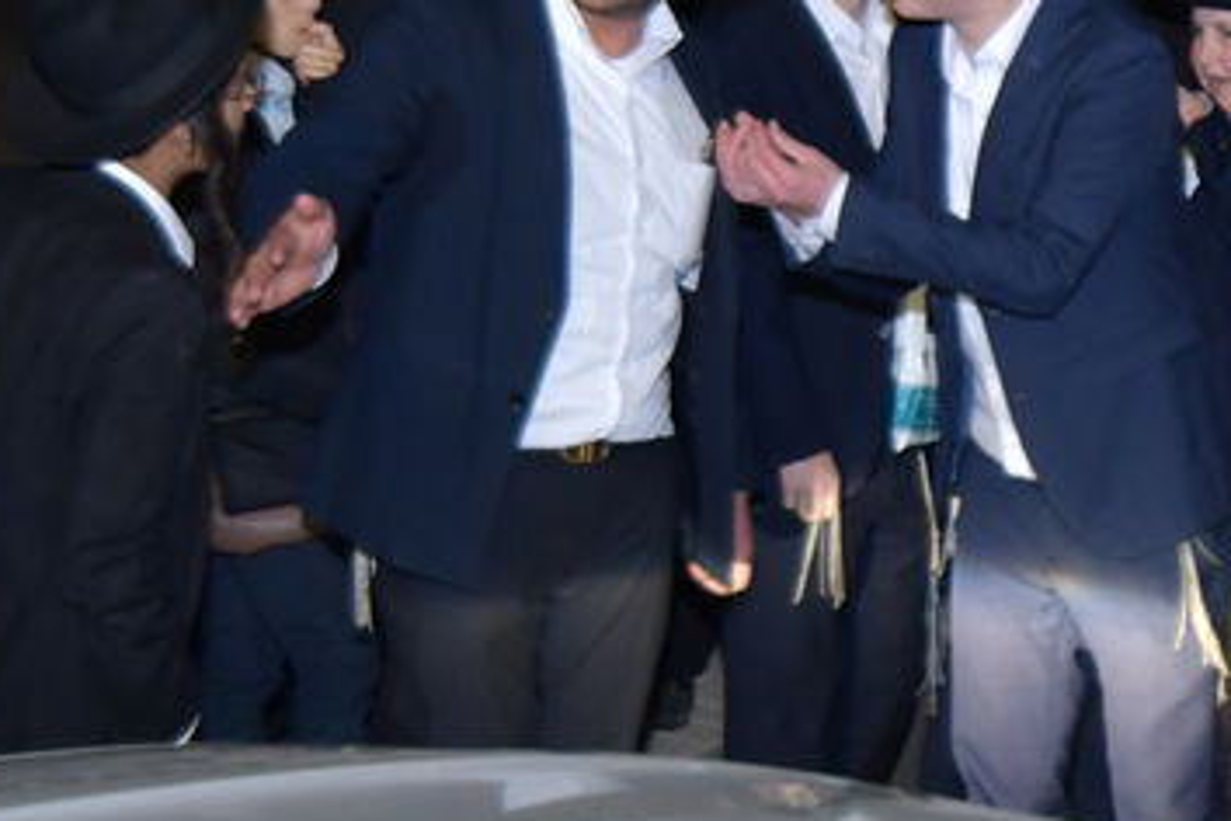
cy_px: 454
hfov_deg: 19.4
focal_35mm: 101
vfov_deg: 13.6
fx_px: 3453
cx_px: 1328
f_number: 3.2
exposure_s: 1/160
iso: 800
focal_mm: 17
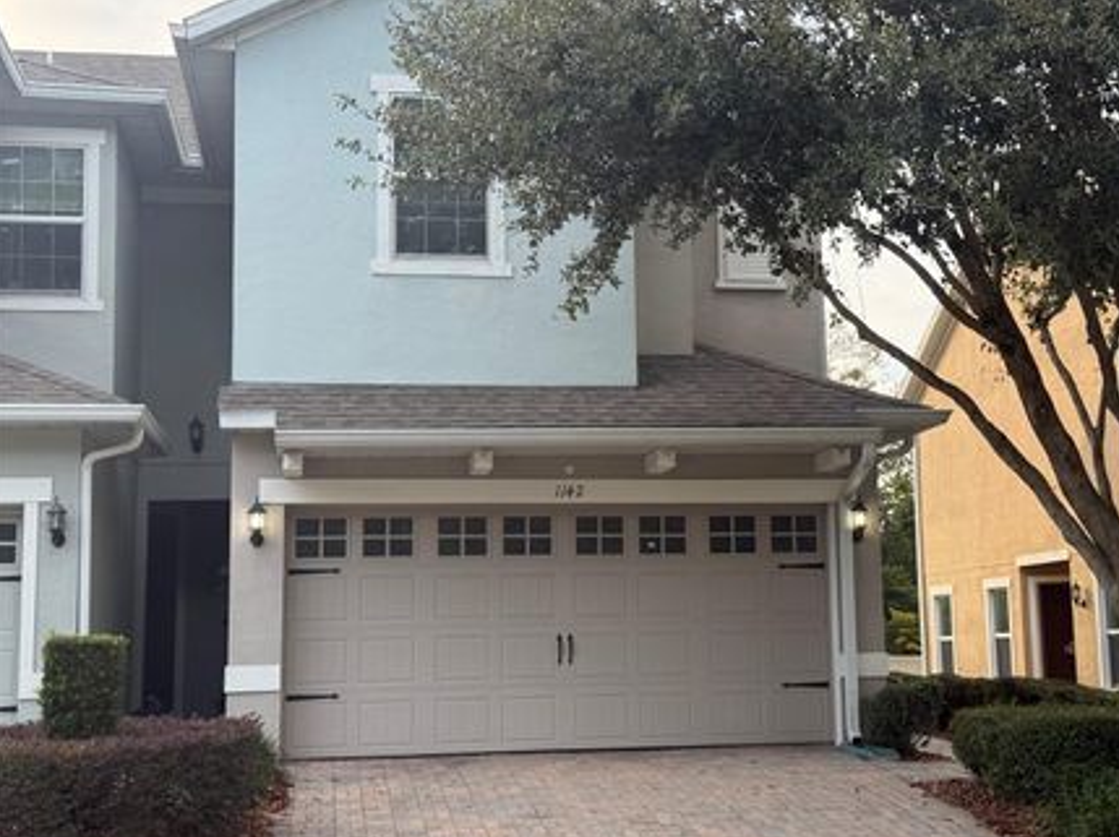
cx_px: 644
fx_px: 1809
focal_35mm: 56
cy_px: 400
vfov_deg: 26.1
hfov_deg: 34.3
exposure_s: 1/762
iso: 80
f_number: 1.78
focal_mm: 6.76
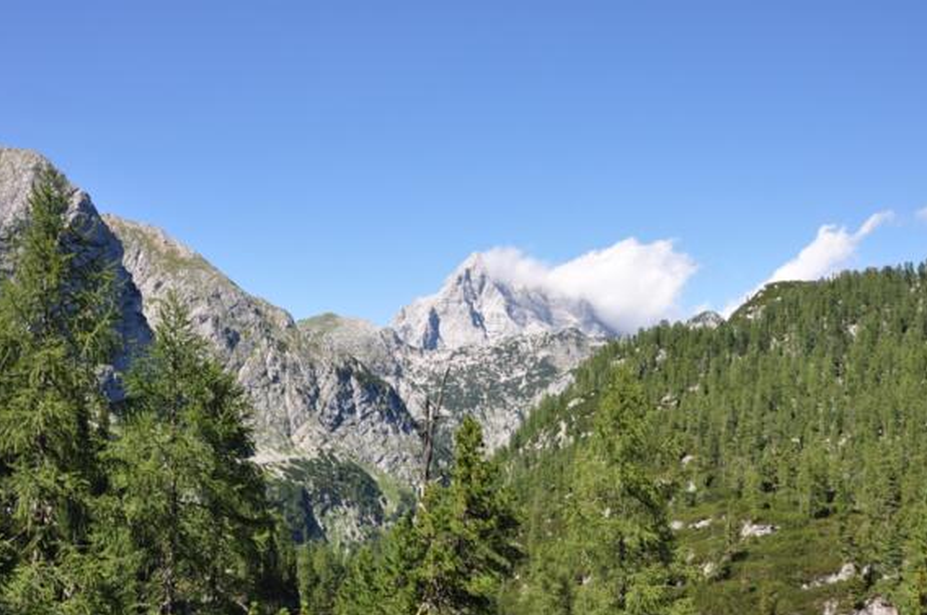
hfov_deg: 54.4
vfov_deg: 37.7
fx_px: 900
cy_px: 351
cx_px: 430
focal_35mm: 35
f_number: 10
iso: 200
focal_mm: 20
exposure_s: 1/200
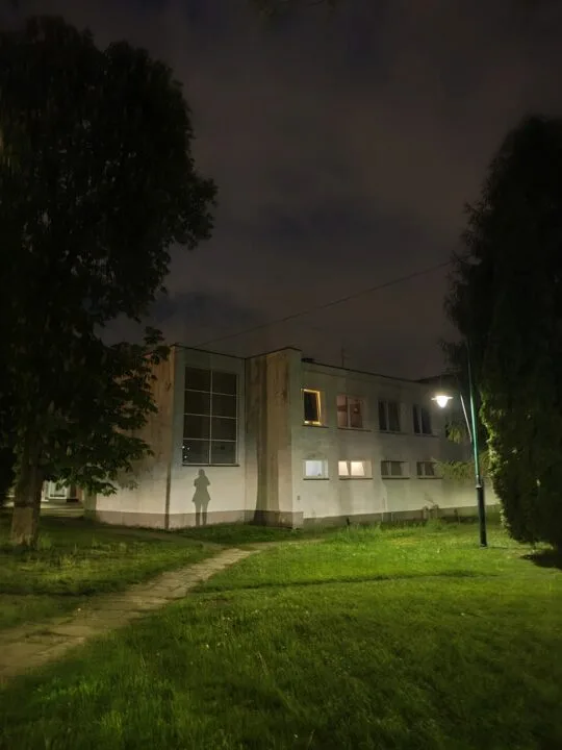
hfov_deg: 54.9
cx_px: 281
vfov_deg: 69.4
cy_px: 375
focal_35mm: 25
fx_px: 541
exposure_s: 1/6.94
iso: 3731
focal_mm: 5.89
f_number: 1.4
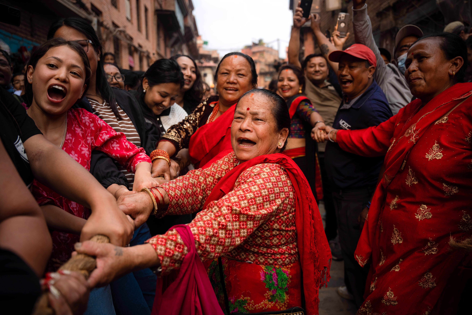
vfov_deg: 50.6
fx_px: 333
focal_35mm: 25
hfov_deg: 70.7
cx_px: 236
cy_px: 158
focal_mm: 25.4
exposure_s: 1/800
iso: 640
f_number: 2.8
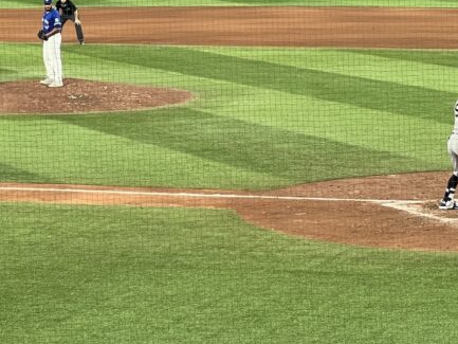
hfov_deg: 10.8
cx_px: 355
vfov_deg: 8.1
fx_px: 2409
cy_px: 23
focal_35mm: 182
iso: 125
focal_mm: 9
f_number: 2.8
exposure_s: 1/99
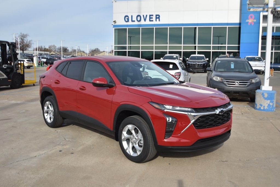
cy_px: 94
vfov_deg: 36.9
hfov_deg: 53.1
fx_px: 280
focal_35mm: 36
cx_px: 140
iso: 100
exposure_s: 1/640
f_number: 4.5
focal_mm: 24
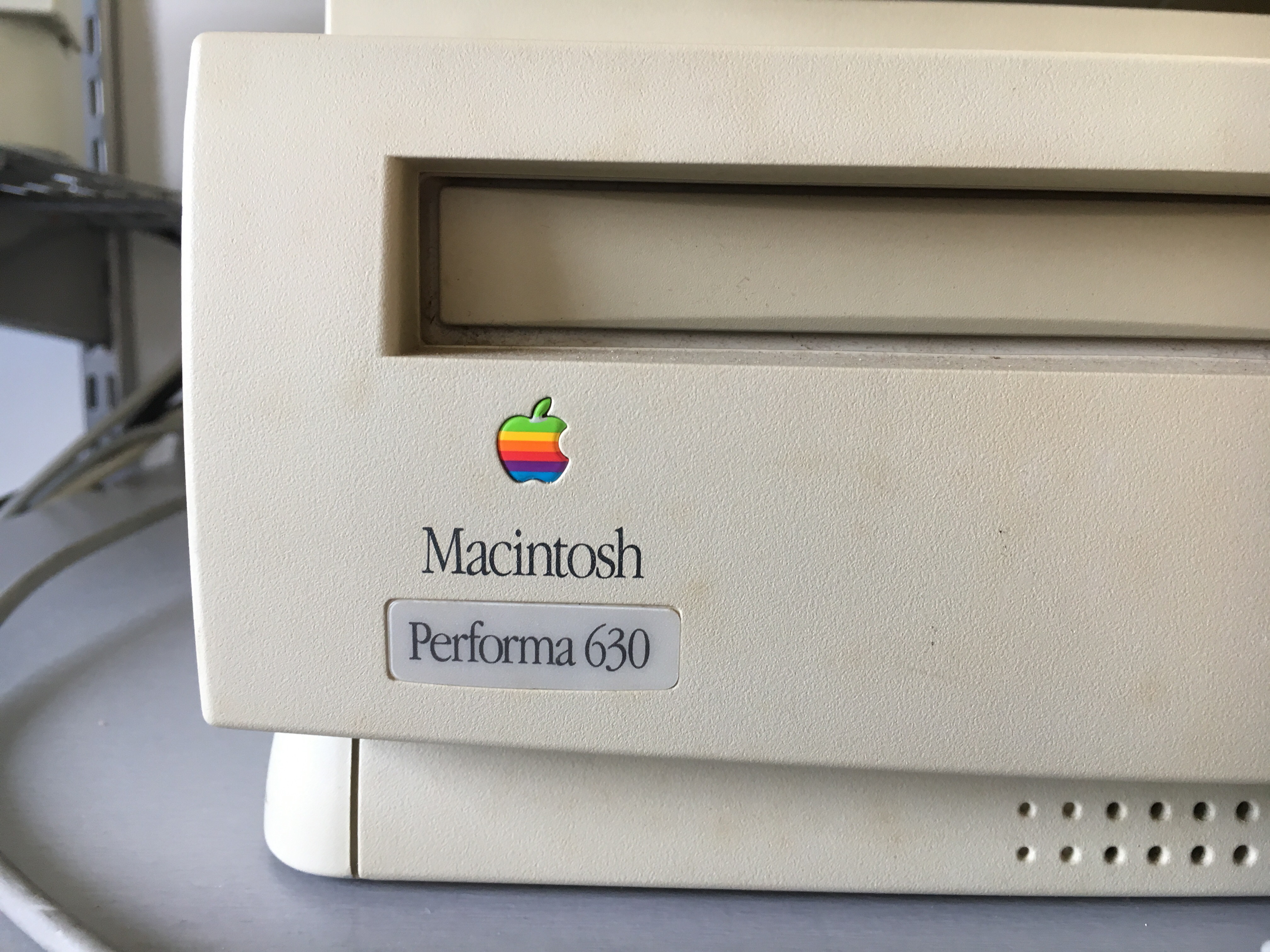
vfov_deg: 48.2
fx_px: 1064
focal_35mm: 29
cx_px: 635
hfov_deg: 61.7
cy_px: 476
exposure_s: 1/33
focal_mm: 4.15
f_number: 2.2
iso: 80
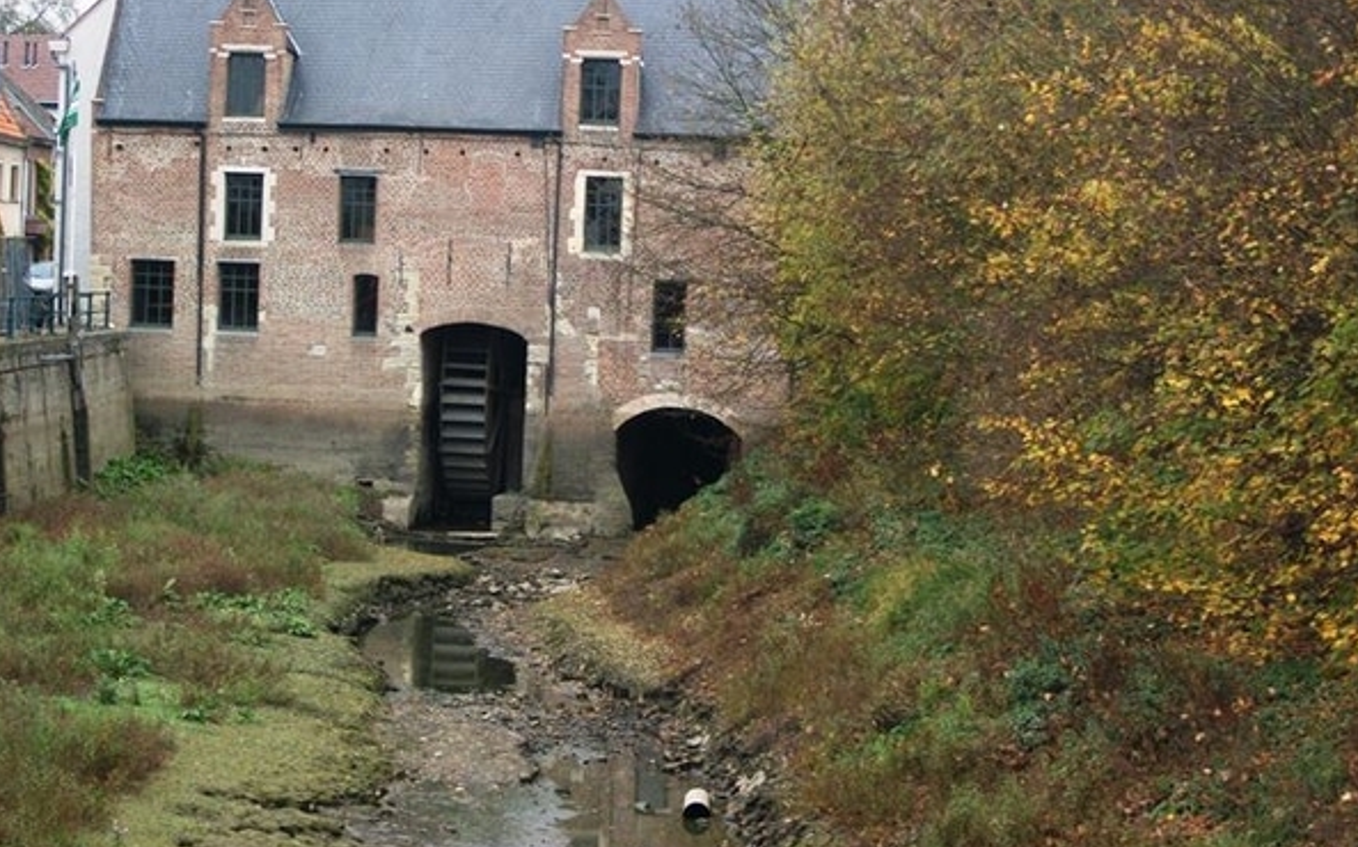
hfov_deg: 20.2
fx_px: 3810
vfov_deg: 12.7
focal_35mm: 103
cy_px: 341
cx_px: 678
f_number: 5.2
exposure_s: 1/125
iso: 116
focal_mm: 17.1
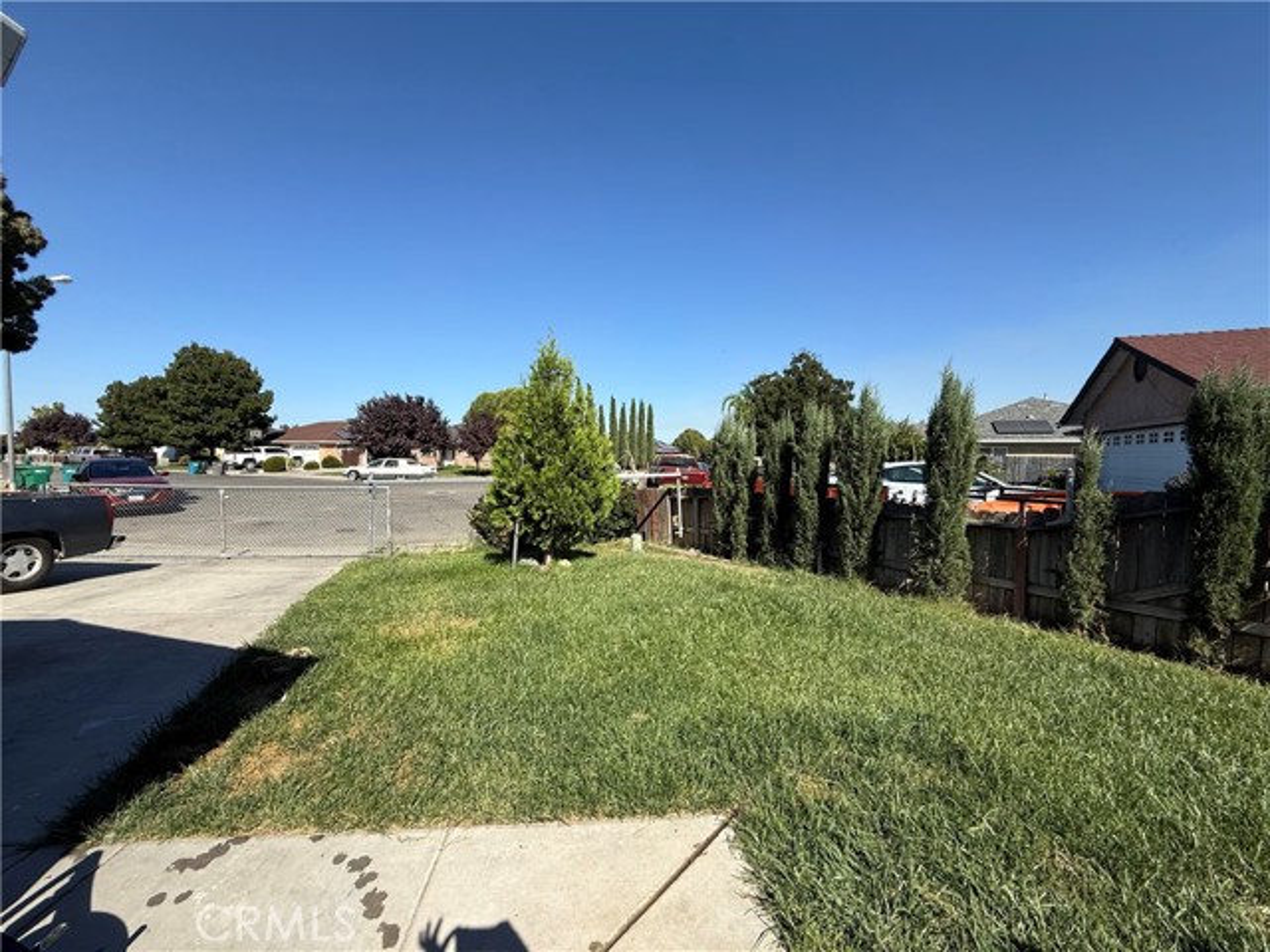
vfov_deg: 85.7
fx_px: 514
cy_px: 476
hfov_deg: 102.1
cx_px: 635
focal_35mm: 14
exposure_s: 1/1848
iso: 50
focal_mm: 2.22
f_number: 2.2
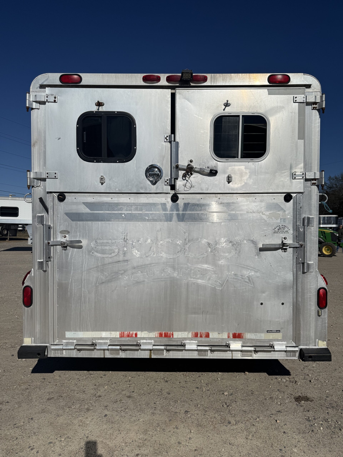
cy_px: 228
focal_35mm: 24
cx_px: 172
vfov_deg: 71.6
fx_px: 317
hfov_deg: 56.8
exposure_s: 1/28571
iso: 64
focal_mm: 6.76
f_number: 1.78
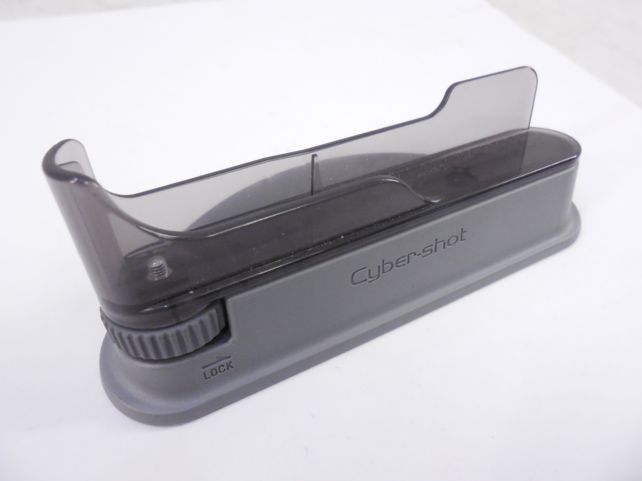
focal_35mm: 26
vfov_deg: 53.1
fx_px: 482
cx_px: 321
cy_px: 240
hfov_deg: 67.3
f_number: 3.5
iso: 800
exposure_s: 1/100
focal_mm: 4.6
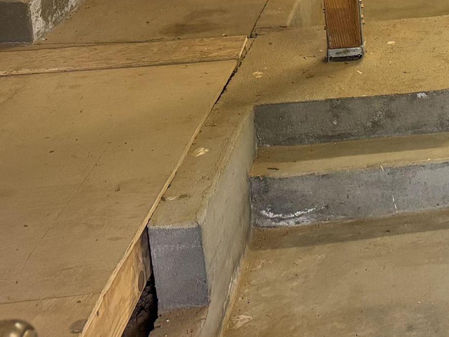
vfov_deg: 16.7
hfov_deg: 20.2
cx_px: 681
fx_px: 1077
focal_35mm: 83
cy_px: -109
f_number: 1.78
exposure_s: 1/60
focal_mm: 6.76
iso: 160
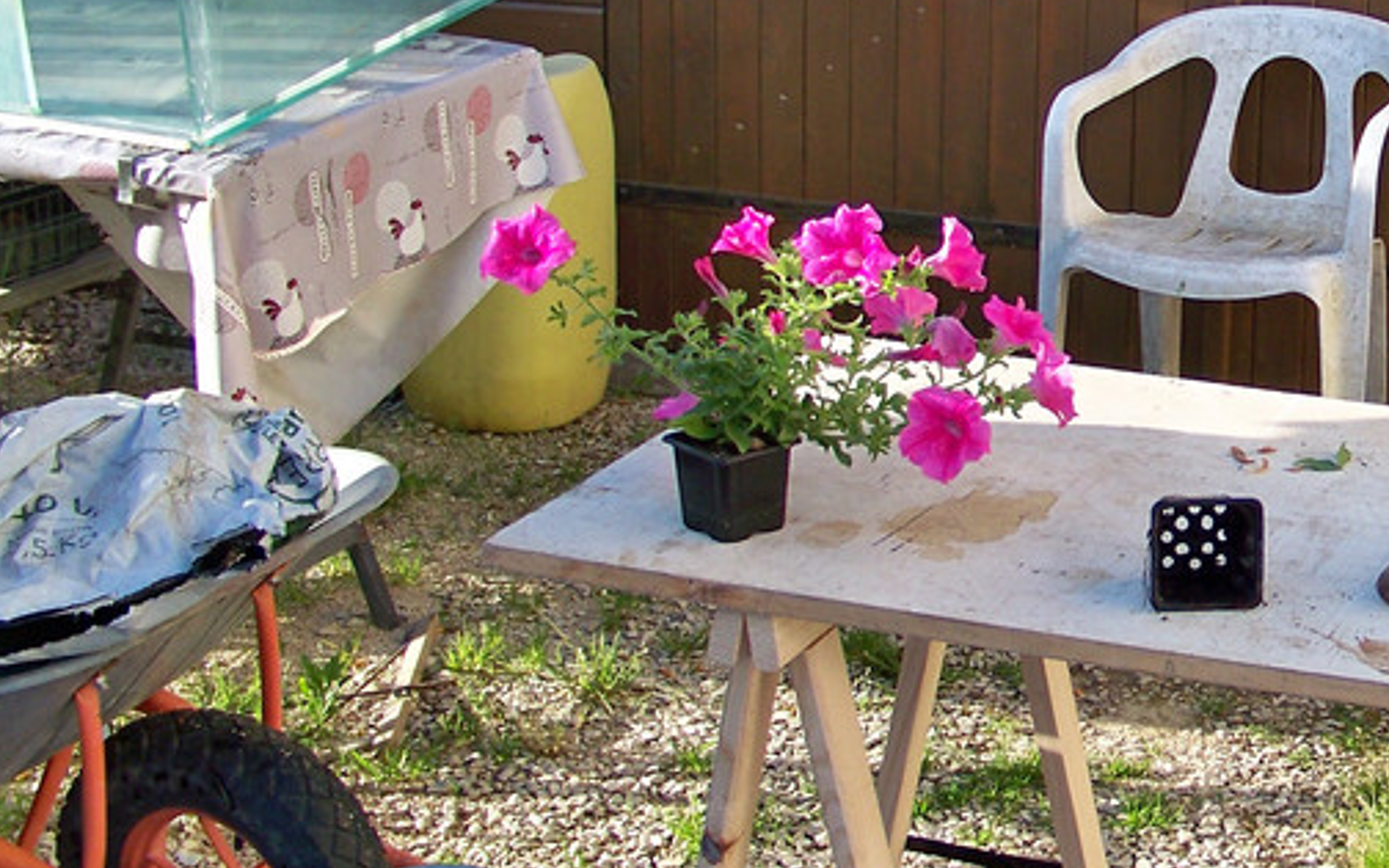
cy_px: 248
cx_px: 1363
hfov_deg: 26.5
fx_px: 2801
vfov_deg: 17.5
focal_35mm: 74
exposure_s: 1/320
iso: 64
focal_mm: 5.85
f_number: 2.8
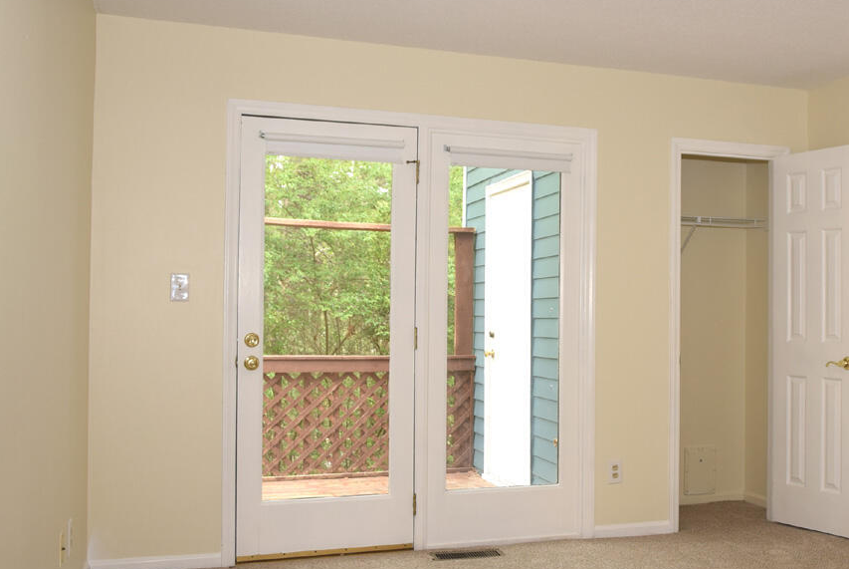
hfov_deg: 42.3
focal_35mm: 45
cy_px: 284
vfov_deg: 29.9
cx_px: 627
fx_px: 1063
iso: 400
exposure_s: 1/100
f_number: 5
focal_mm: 20
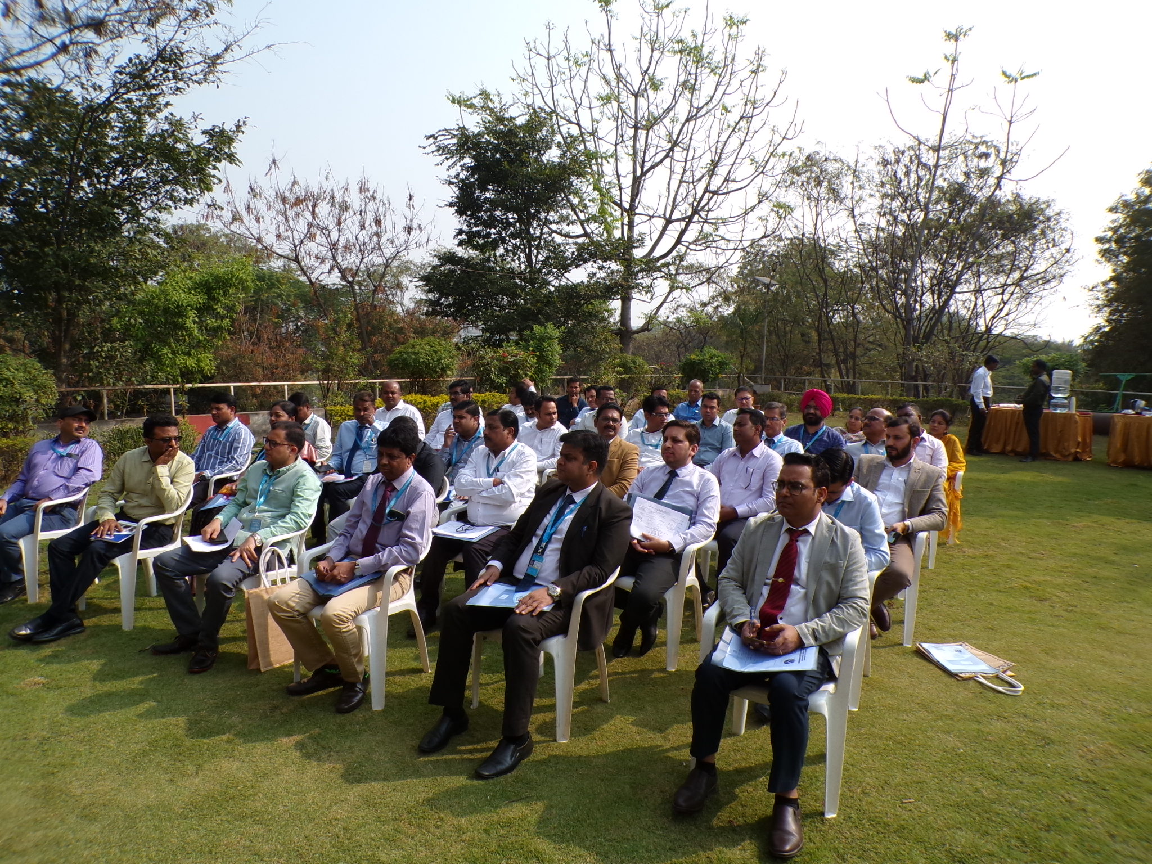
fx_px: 799
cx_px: 576
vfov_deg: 56.8
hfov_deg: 71.6
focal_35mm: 24
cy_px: 432
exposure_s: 1/500
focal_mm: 4.3
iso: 100
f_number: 4.4
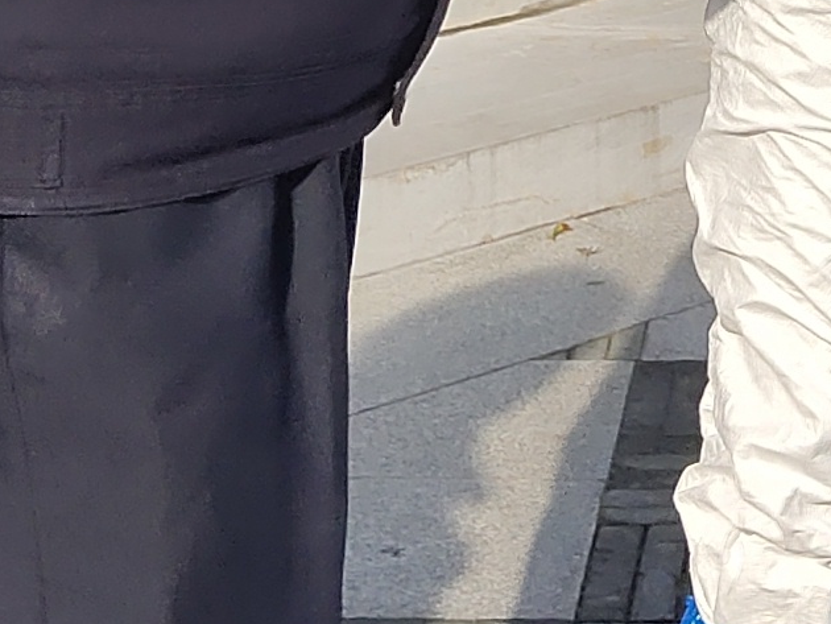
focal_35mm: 192
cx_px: 1174
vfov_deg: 7.6
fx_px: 4611
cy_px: -408
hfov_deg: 10.0
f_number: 1.8
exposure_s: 1/3017
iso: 49
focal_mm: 4.35
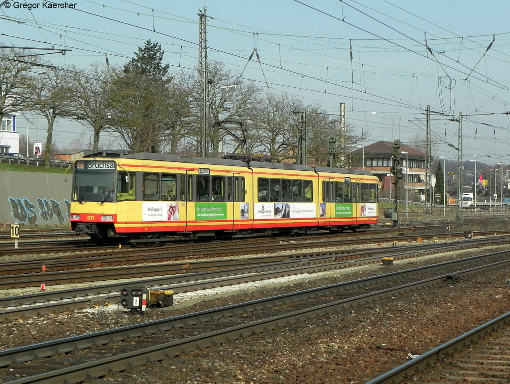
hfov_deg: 20.6
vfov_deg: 15.6
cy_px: 192
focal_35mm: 95
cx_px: 255
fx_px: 1402
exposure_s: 1/640
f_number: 6.3
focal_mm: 16.9
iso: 160
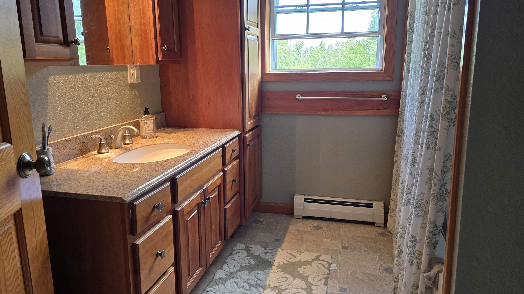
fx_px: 361
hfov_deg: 71.9
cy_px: 127
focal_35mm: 26
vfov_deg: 44.3
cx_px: 258
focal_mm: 6.3
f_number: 1.7
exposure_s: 1/120
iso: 160
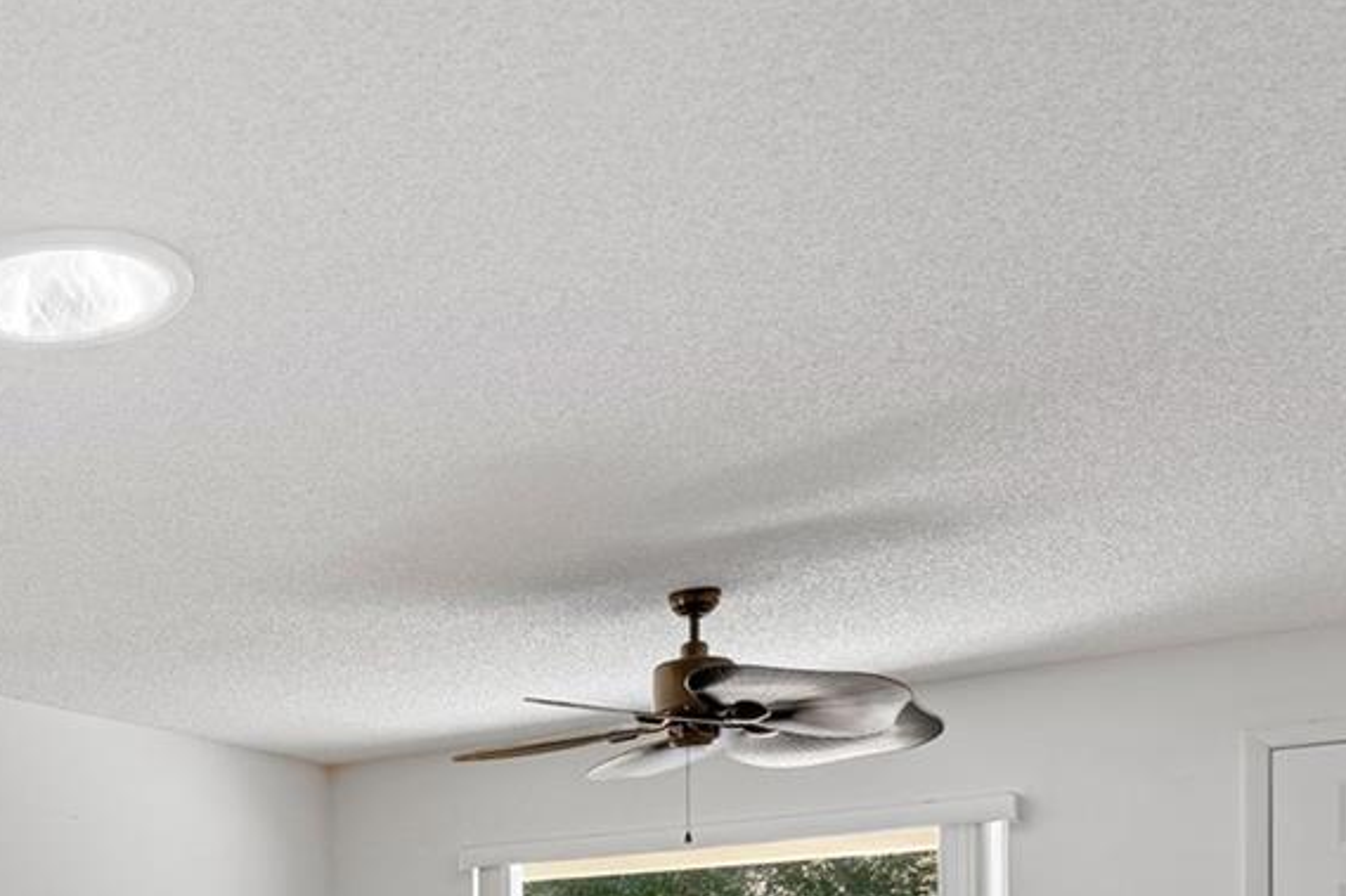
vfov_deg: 25.7
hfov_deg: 36.8
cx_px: -130
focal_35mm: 45
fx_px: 1682
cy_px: 1156
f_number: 8
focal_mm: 16
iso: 400
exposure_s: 1/320
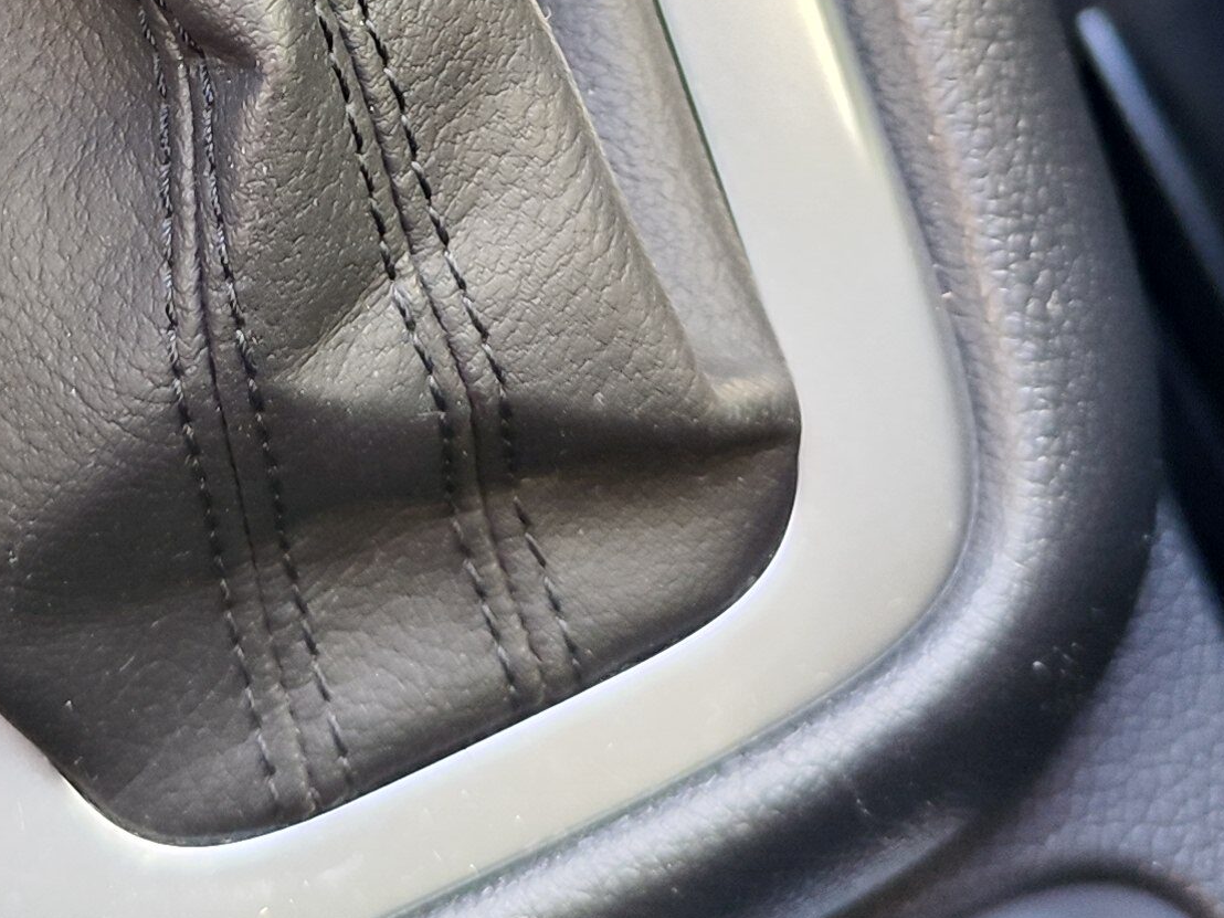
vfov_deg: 15.8
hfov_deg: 22.7
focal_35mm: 85
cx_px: 255
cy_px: -493
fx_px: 3006
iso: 349
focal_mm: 7.01
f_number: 1.69
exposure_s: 1/55.4
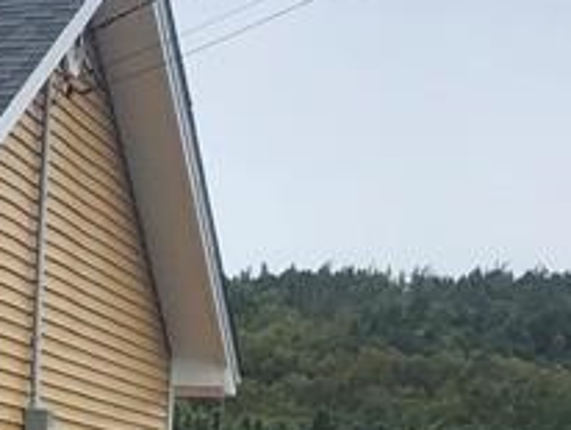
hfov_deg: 11.7
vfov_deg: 10.6
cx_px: -796
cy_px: 380
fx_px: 2296
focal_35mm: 139
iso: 20
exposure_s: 1/695
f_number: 1.8
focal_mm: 3.99
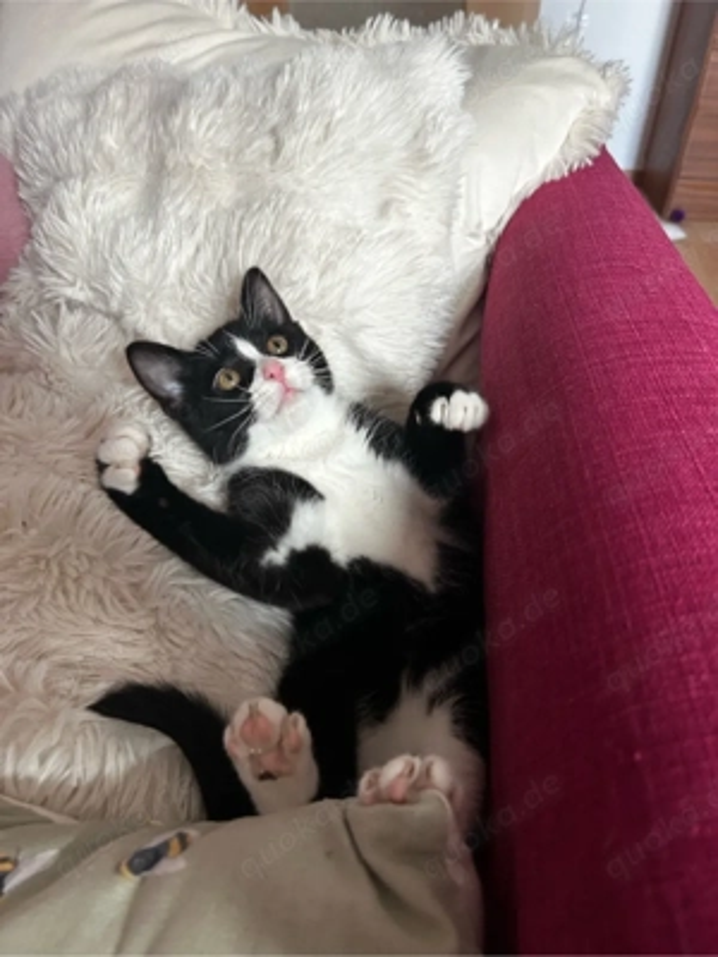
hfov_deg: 53.1
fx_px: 719
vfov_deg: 67.3
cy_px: 478
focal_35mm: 26
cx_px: 359
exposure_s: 1/60
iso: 200
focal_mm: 5.7
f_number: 1.5
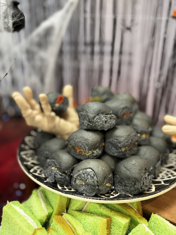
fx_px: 163
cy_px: 118
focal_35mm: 24
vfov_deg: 71.6
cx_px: 88
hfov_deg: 56.8
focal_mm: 6.76
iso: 160
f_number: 1.78
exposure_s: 1/60
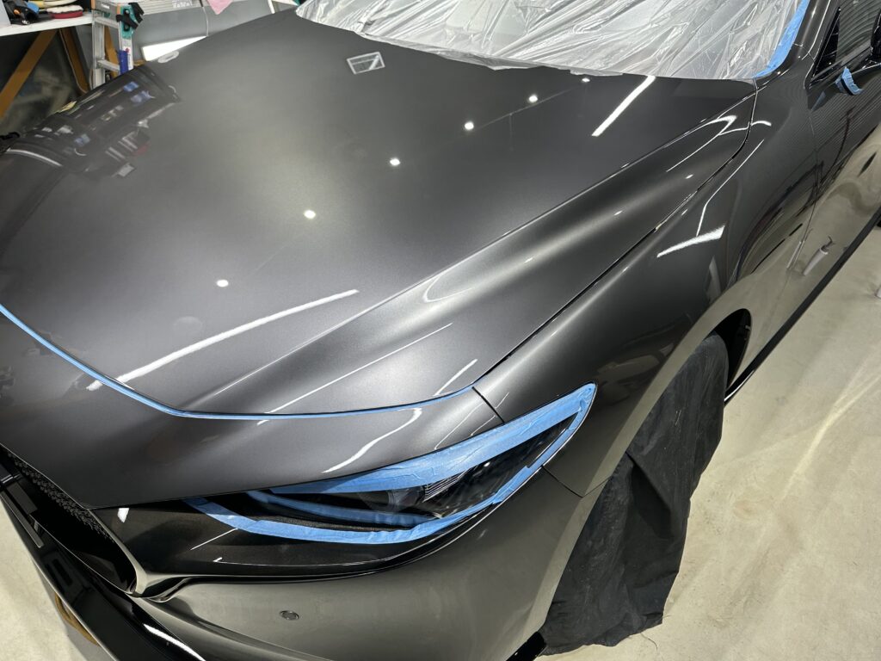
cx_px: 440
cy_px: 330
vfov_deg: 56.8
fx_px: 611
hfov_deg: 71.6
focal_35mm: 24
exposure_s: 1/120
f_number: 1.78
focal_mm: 6.86
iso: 80
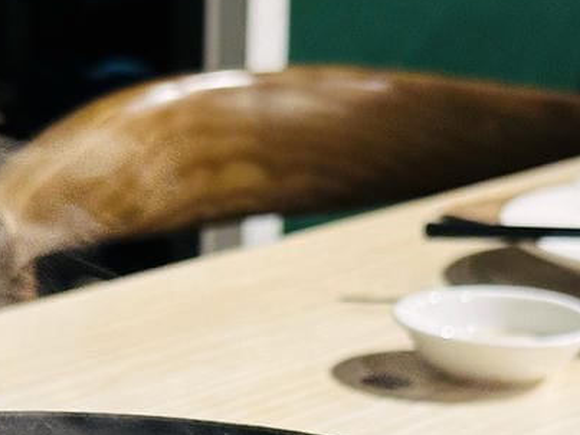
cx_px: 132
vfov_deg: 10.3
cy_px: 467
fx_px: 2395
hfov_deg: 13.7
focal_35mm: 143
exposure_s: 1/60
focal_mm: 6.86
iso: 250
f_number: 1.78
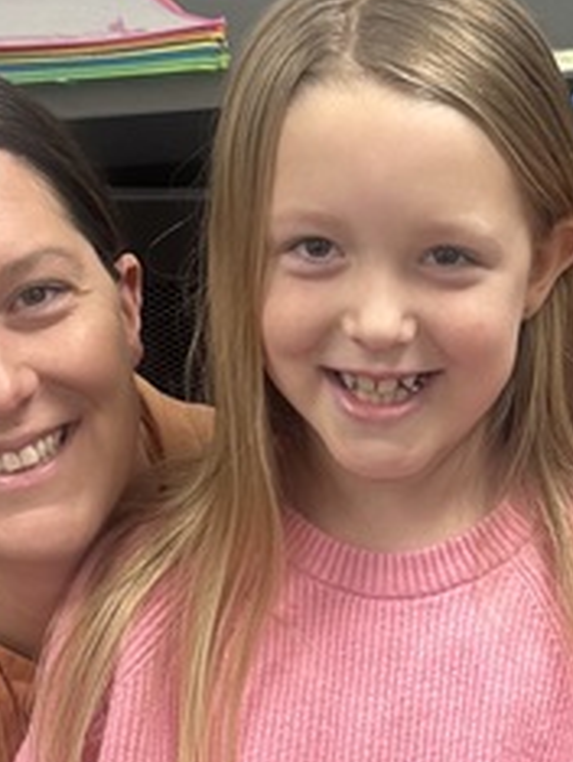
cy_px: 814
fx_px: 2313
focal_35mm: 105
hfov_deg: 14.0
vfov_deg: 18.1
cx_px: 475
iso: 125
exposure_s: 1/60
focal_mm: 6.86
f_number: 1.78
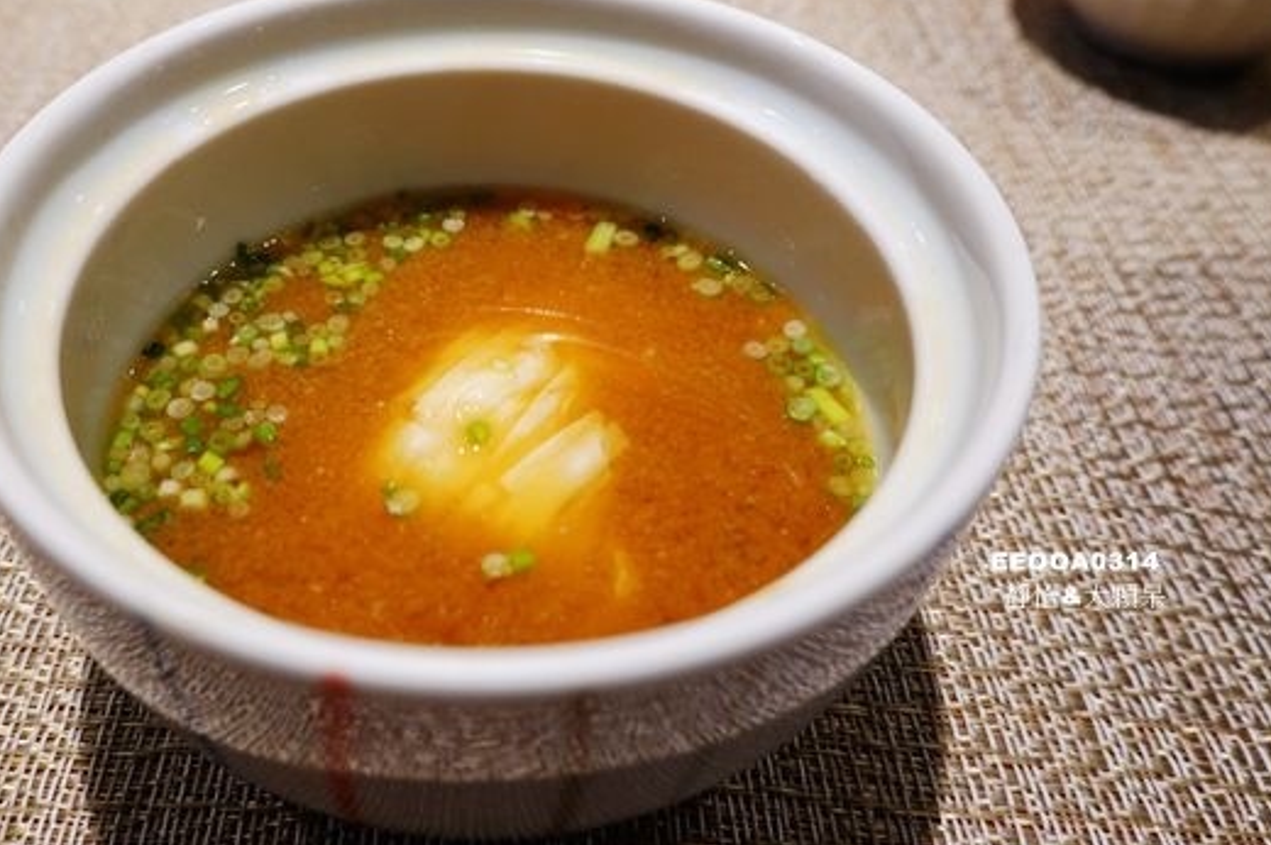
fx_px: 1058
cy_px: 321
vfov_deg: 43.2
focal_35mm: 30
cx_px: 494
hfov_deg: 61.3
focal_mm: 9
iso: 320
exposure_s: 1/30
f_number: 2.8
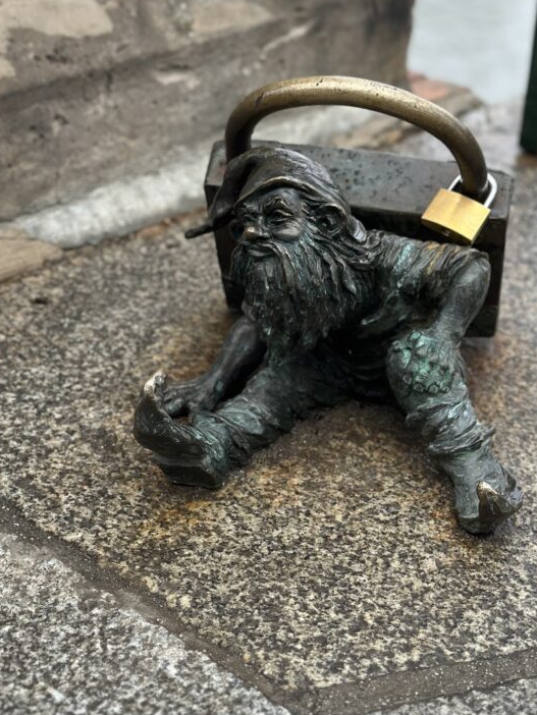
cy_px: 347
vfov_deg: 27.8
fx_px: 1447
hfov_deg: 21.0
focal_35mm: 70
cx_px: 347
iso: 80
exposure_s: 1/225
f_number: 1.78
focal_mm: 6.86
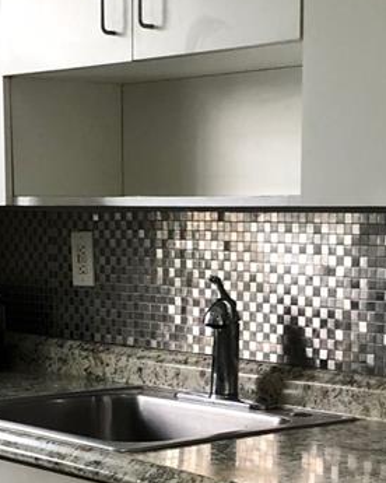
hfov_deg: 16.2
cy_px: 374
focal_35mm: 95
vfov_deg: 20.0
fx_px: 1357
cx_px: 217
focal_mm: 4
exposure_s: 1/30
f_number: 1.8
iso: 25
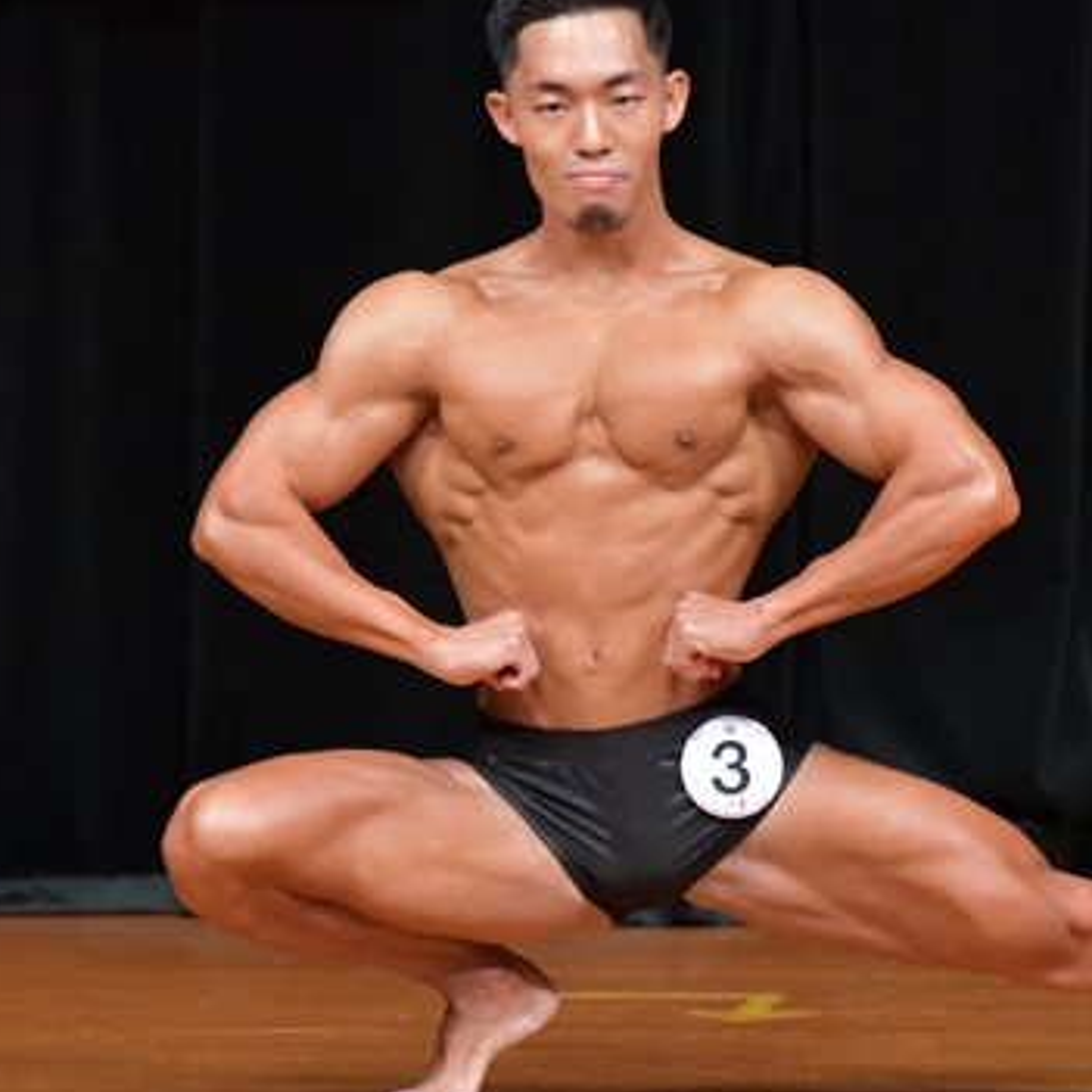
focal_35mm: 843
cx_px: 708
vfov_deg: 2.1
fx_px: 30087
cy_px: 473
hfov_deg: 2.1
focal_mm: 300
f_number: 5.6
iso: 5000
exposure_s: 1/400
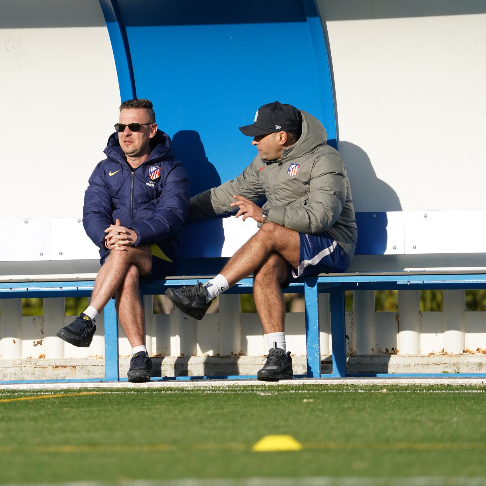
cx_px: 193
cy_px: 243
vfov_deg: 2.8
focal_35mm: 630
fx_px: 10007
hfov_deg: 2.8
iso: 1000
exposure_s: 1/4000
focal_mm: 493
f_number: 6.3
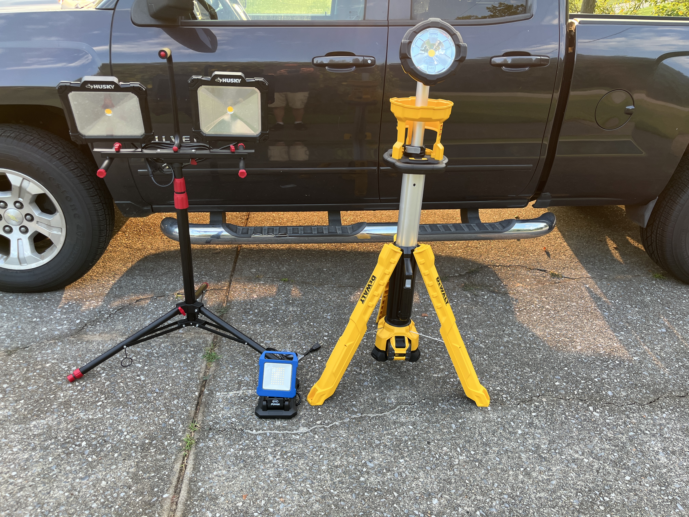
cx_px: 344
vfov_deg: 53.1
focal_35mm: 26
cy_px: 258
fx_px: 518
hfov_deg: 67.3
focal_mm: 5.1
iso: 40
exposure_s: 1/122
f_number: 1.6
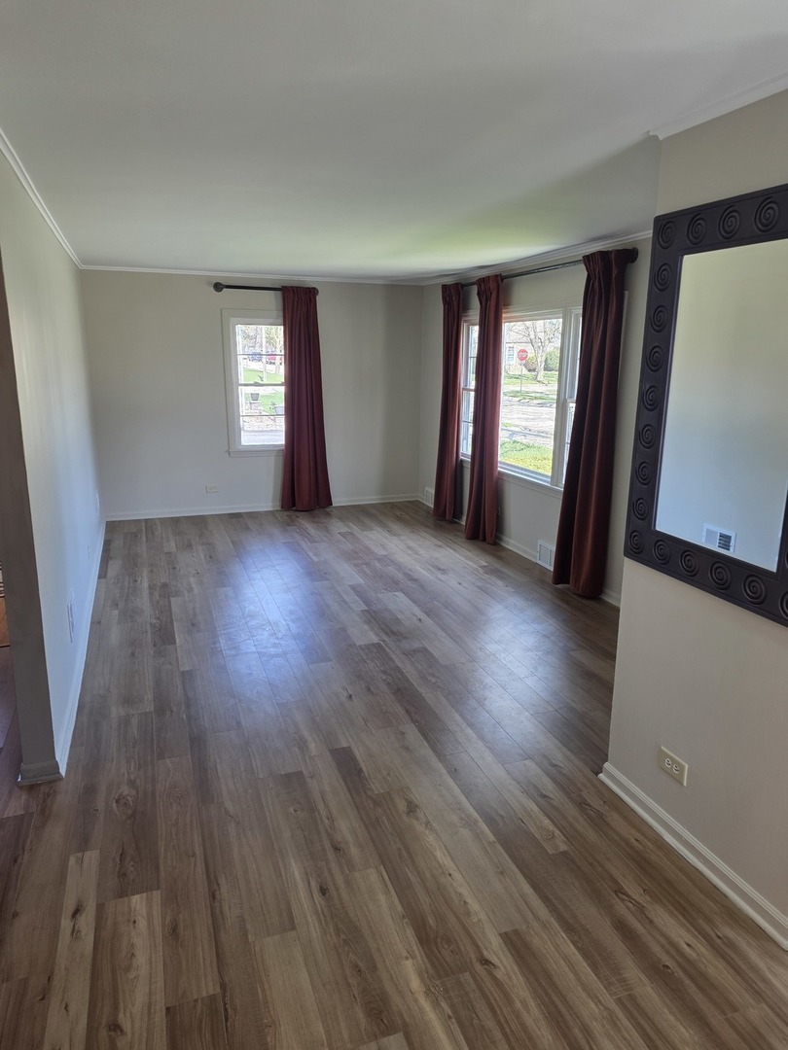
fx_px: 698
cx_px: 394
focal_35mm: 23
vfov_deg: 73.9
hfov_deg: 58.9
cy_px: 525
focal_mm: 6.25
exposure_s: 1/120
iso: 100
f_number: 1.7
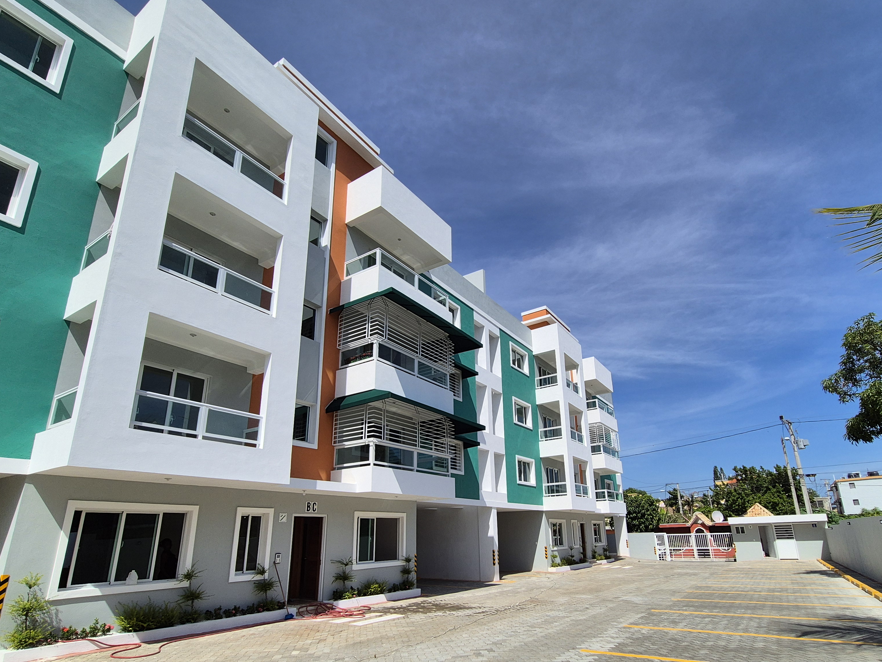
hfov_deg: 90.9
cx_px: 467
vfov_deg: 74.2
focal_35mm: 17
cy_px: 386
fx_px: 433
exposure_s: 1/3744
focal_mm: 2.2
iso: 50
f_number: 2.2
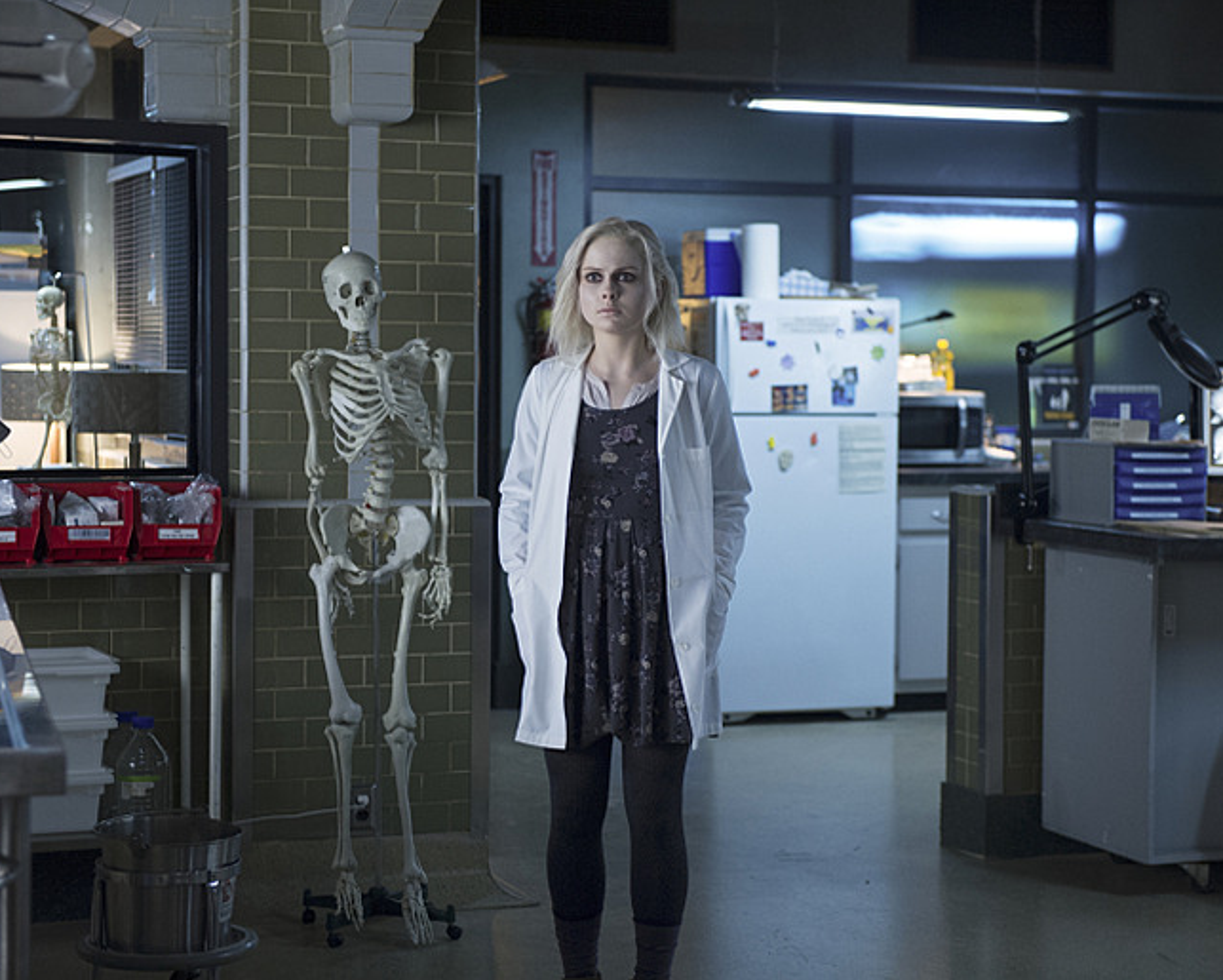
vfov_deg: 20.4
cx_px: 637
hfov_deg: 25.4
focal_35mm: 75
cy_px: 489
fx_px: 2716
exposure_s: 1/80
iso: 2000
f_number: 2.8
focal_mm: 66
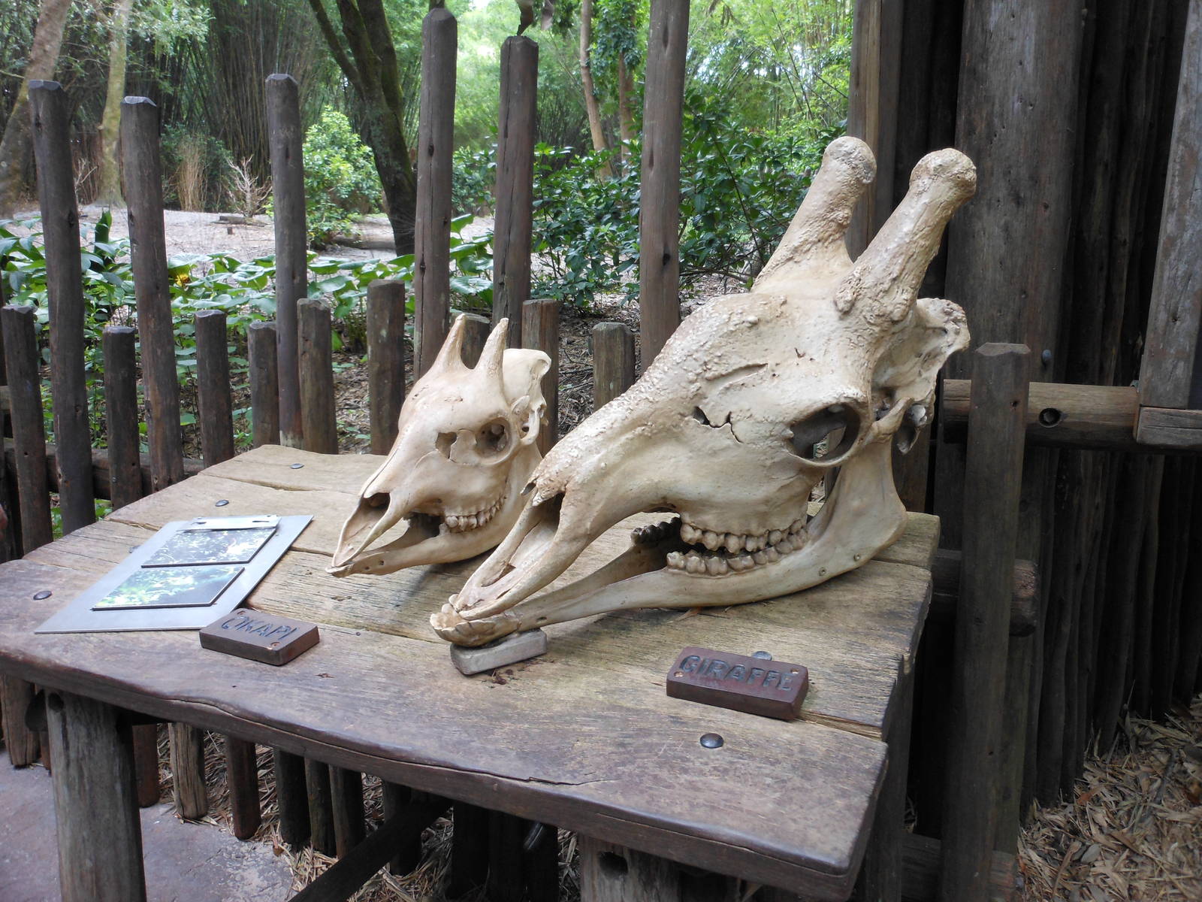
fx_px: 972
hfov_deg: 63.4
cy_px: 451
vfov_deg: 49.7
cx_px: 601
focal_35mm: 28
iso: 160
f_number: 3.7
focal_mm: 5
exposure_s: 1/30
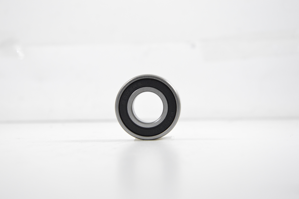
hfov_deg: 19.5
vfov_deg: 13.0
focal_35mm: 105
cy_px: 100
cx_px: 150
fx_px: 871
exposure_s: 1/100
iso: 3200
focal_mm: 70
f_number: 7.1
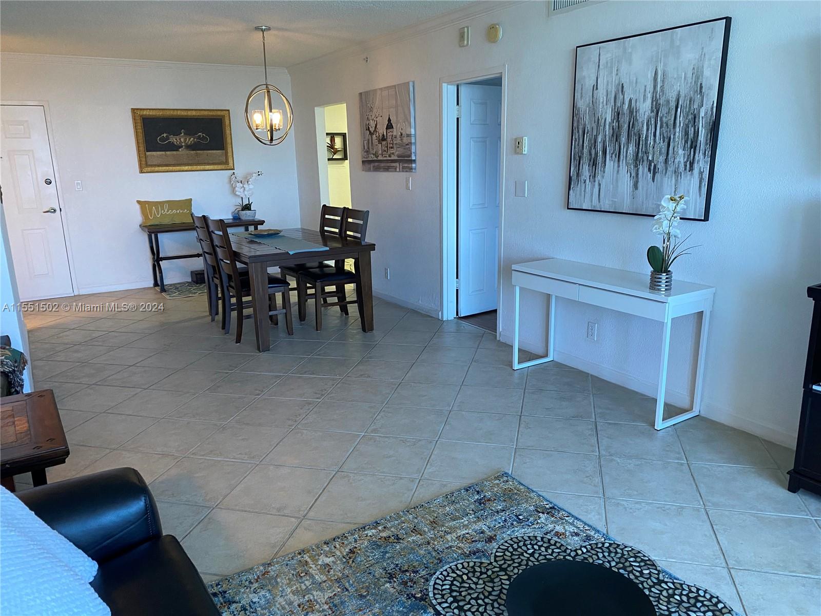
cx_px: 410
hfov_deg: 67.3
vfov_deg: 53.1
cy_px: 308
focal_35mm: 26
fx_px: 617
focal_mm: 4.25
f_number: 1.8
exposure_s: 1/60
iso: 200
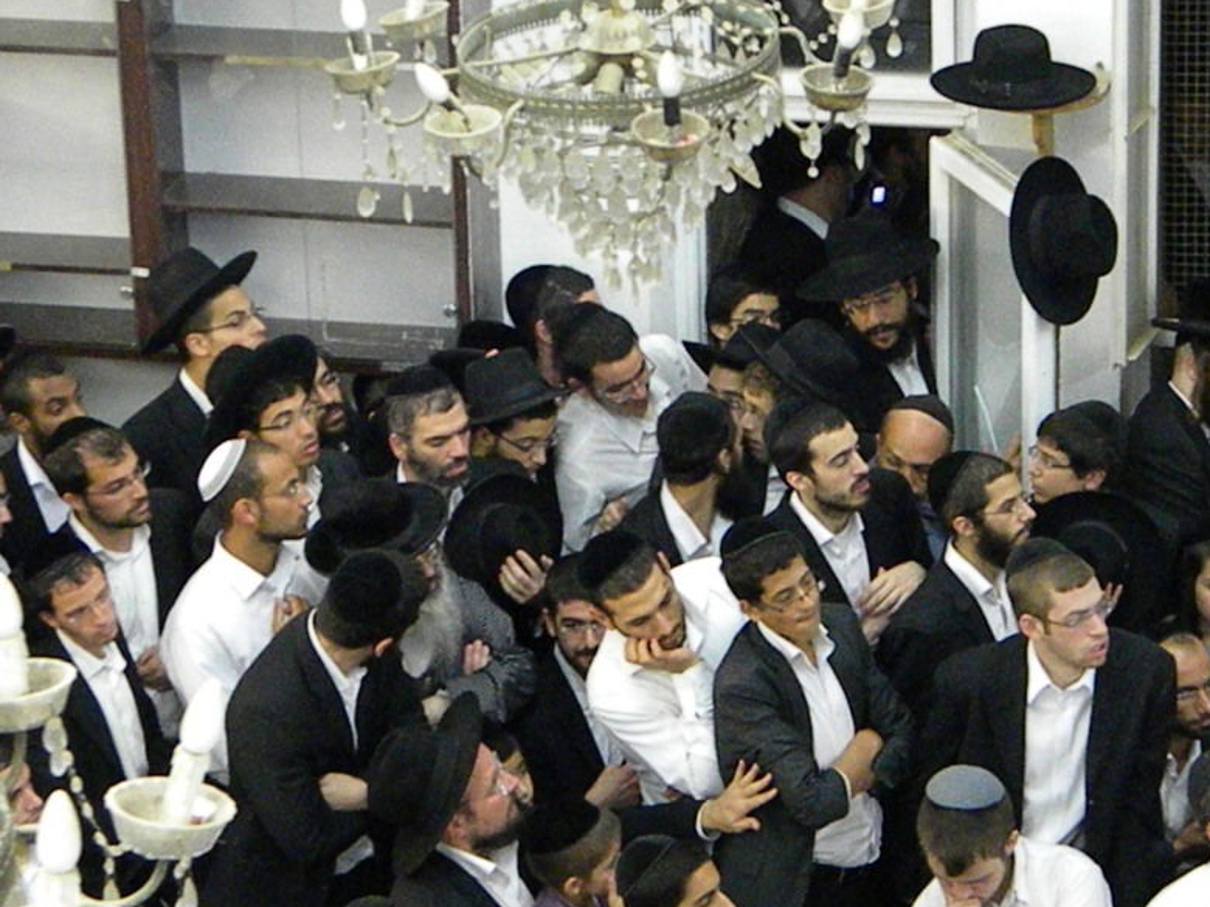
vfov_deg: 13.6
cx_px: 658
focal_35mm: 109
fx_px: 3810
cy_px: 391
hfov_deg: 18.0
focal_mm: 15.1
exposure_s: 1/64.6
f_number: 4.5
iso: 2227
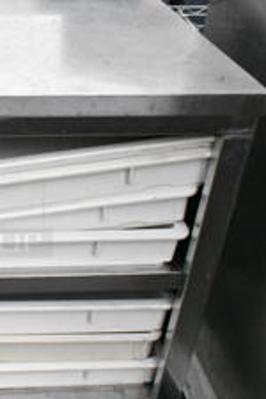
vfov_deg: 30.0
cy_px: 184
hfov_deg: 18.5
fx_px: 743
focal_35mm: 67
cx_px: -101
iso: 6400
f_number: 14
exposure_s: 1/800
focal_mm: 21
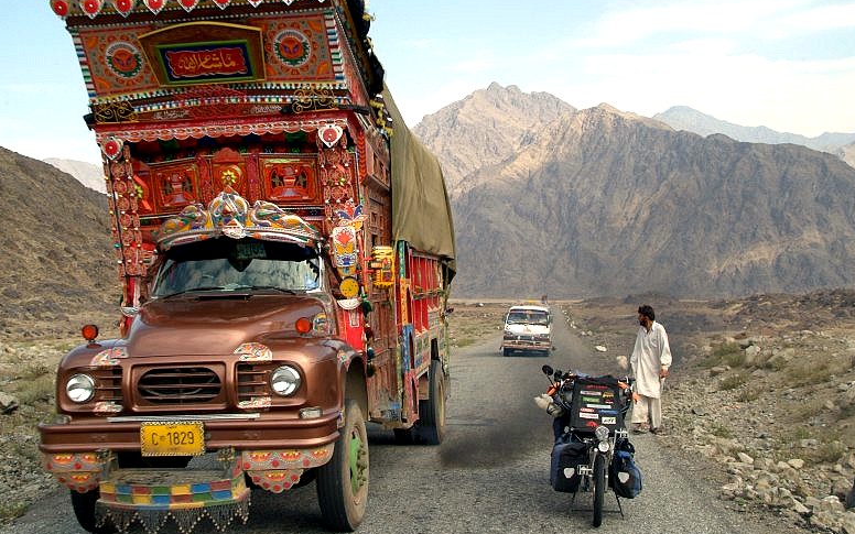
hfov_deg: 48.2
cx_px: 423
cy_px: 280
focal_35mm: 41
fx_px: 955
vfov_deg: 31.2
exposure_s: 1/350
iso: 400
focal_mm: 26
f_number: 9.5
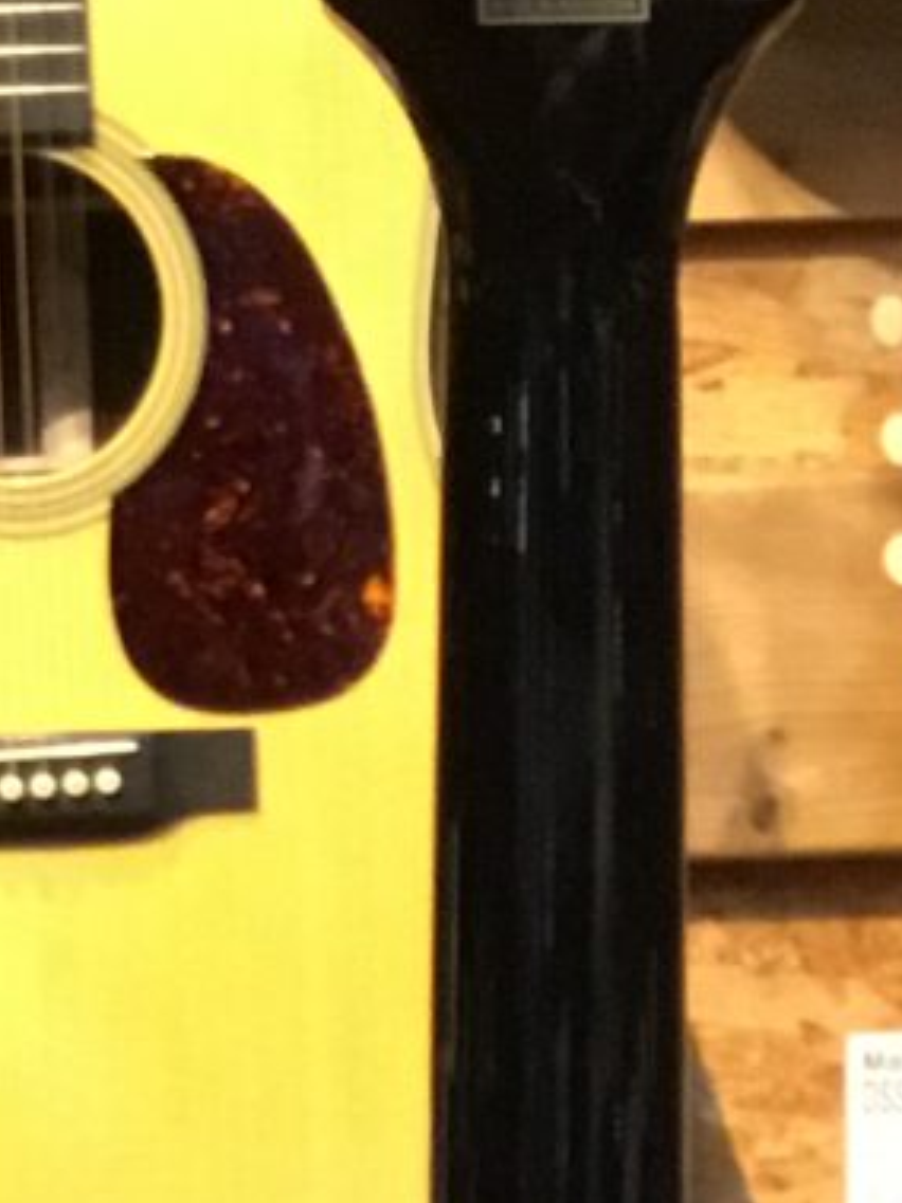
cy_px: 2362
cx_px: 429
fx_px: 5458
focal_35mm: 157
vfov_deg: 11.4
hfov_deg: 9.4
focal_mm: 3.3
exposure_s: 1/30
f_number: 2.4
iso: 200
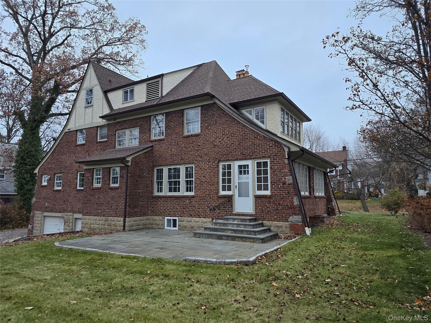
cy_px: 162
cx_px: 216
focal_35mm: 23
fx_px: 286
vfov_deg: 58.9
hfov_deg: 73.9
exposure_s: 1/180
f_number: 1.7
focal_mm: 6.3
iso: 200
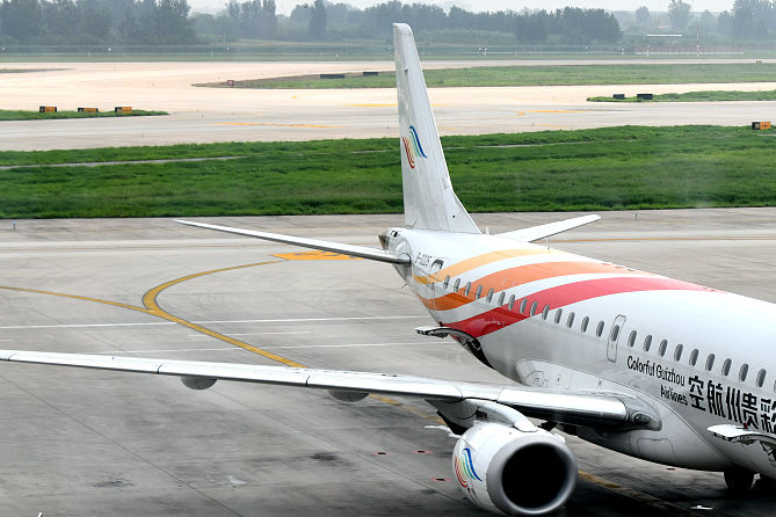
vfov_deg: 9.8
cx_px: 660
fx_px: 3018
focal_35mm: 140
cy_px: 249
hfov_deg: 14.5
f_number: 8
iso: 200
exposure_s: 1/640
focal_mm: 78
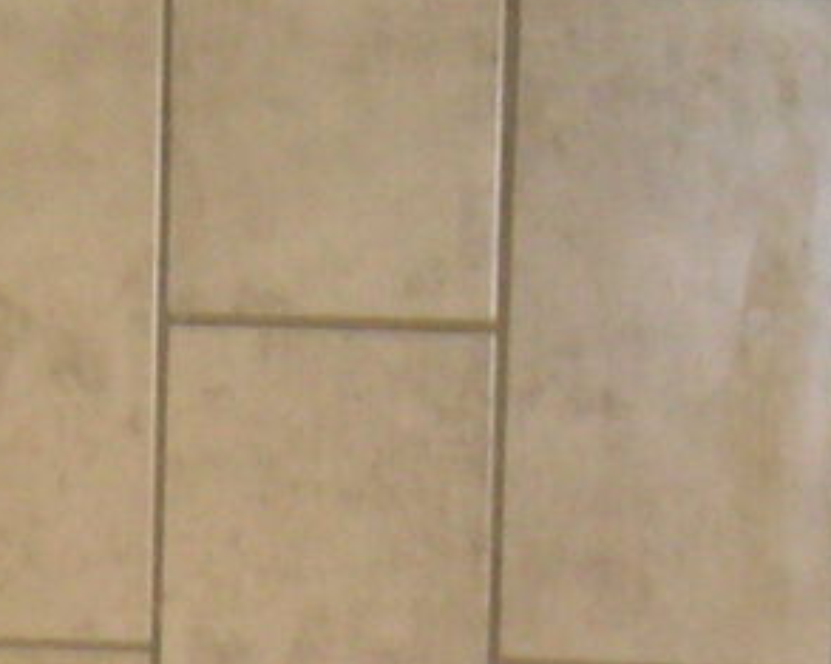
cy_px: 1006
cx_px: 77
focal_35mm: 181
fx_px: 4449
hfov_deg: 10.6
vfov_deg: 8.3
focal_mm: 5.7
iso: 200
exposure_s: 1/6.1
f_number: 2.9
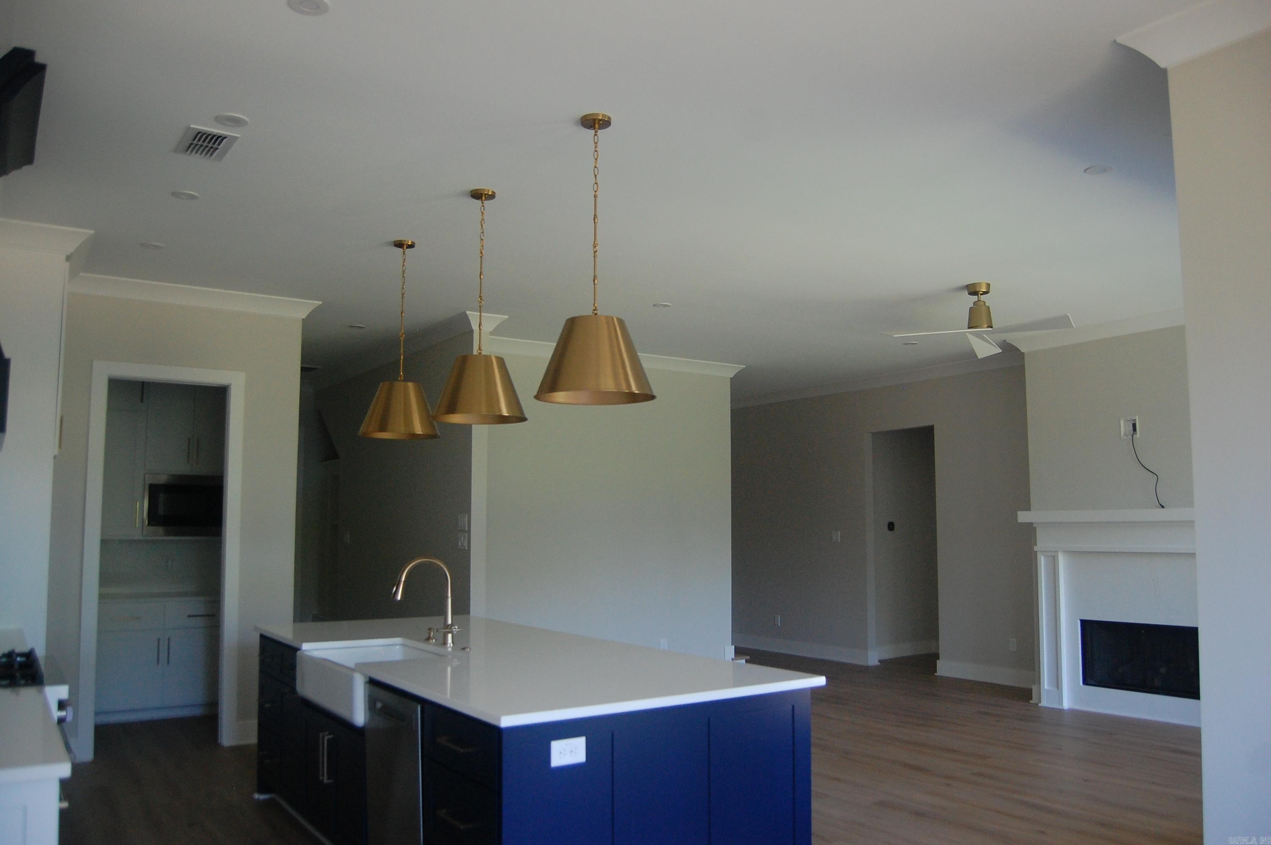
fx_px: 952
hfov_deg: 67.4
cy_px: 422
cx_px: 636
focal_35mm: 27
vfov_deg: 47.8
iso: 800
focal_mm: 18
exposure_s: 1/125
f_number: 3.5
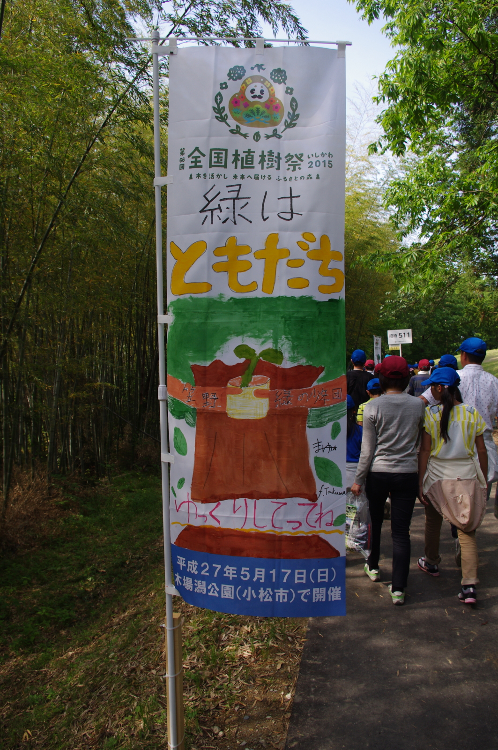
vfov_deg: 67.4
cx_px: 249
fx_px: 562
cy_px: 375
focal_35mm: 27
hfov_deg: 47.8
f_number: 5.6
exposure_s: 1/250
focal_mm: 18
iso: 200
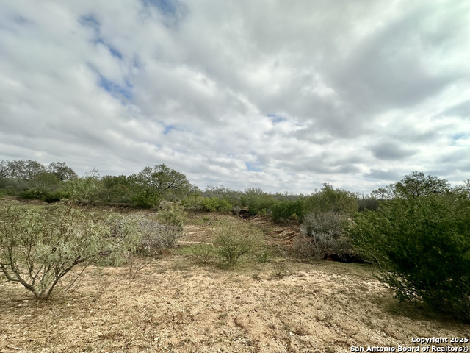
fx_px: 190
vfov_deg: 85.7
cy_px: 176
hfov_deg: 102.1
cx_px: 235
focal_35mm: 14
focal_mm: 2.22
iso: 50
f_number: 2.2
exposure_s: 1/4000
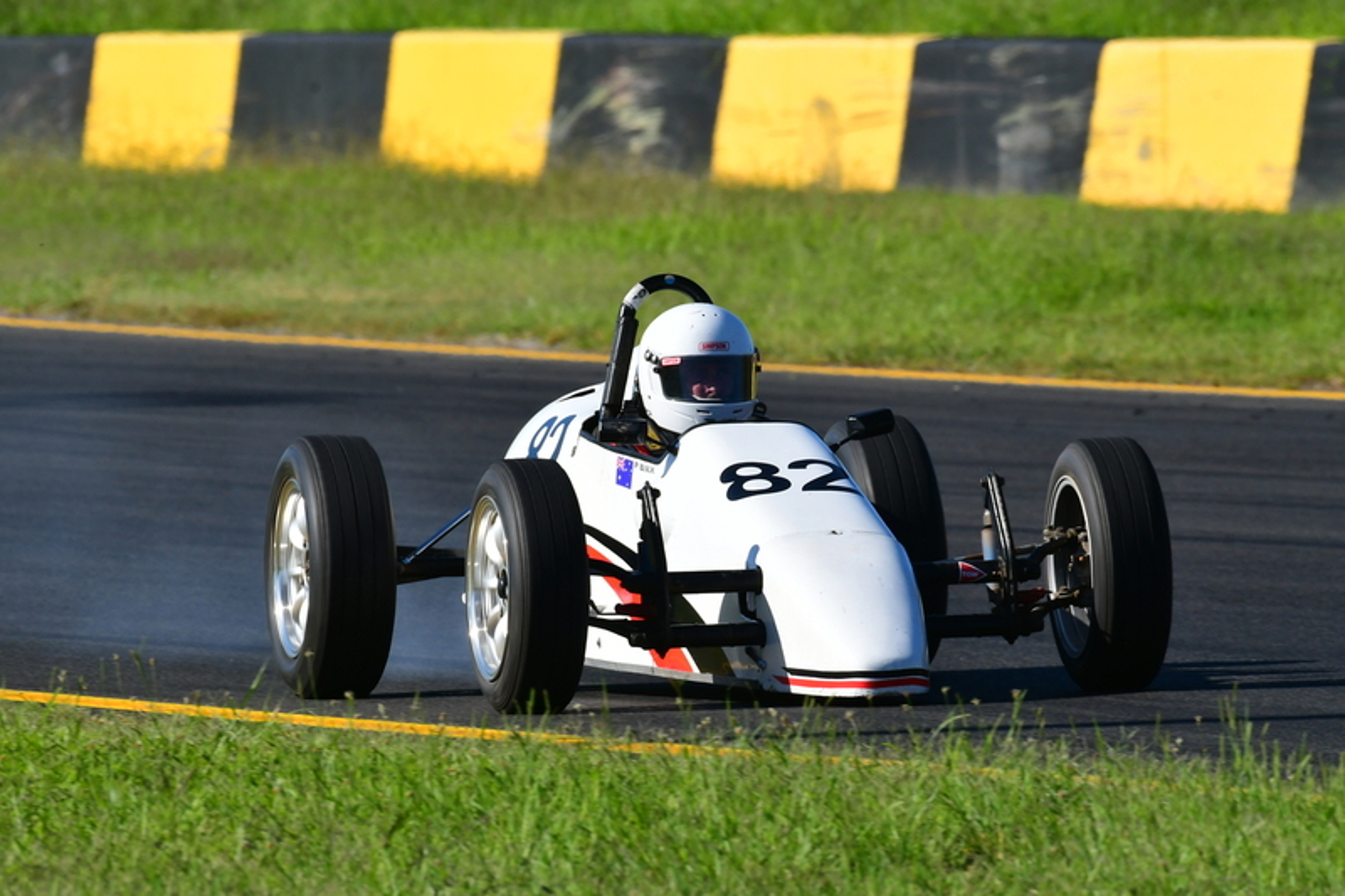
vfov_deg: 1.8
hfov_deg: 2.8
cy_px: 448
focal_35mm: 750
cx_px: 672
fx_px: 28013
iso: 500
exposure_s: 1/640
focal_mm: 500
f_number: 13
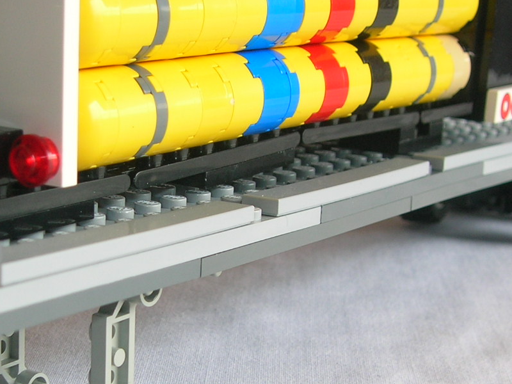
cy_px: 253
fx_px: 1242
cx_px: 144
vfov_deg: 17.5
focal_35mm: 84
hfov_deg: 23.1
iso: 50
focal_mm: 7
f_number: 3.1
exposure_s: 1/22.1
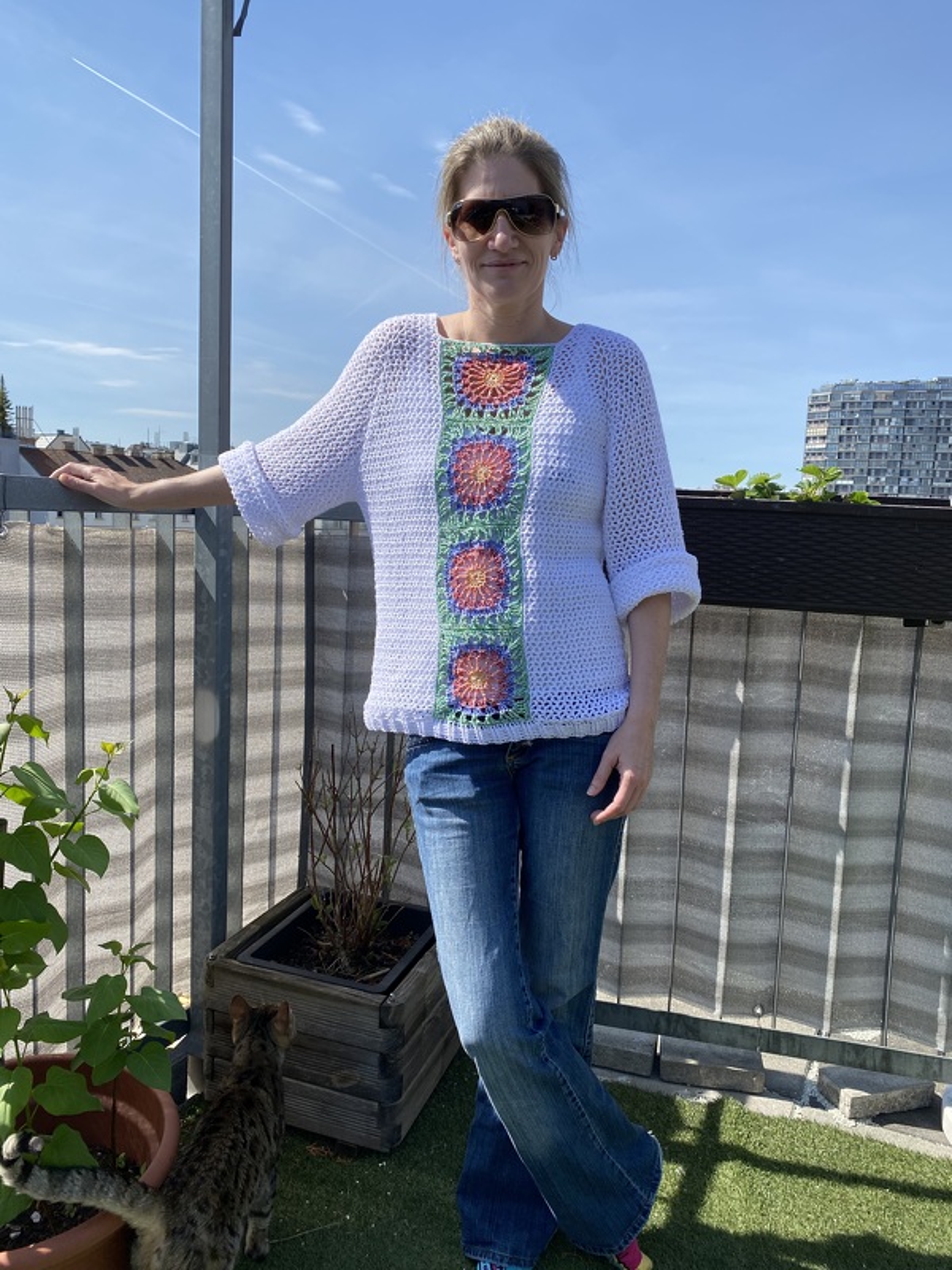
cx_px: 476
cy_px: 635
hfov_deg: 53.1
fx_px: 953
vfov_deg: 67.3
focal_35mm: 26
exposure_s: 1/2513
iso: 32
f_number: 1.8
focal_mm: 4.25
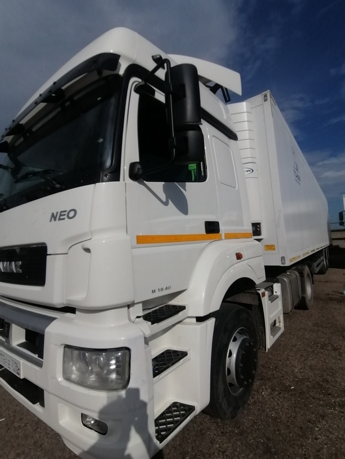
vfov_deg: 91.0
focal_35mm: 17
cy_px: 230
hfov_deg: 74.7
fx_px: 226
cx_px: 172
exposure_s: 1/7246
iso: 50
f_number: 2.4
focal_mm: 1.78
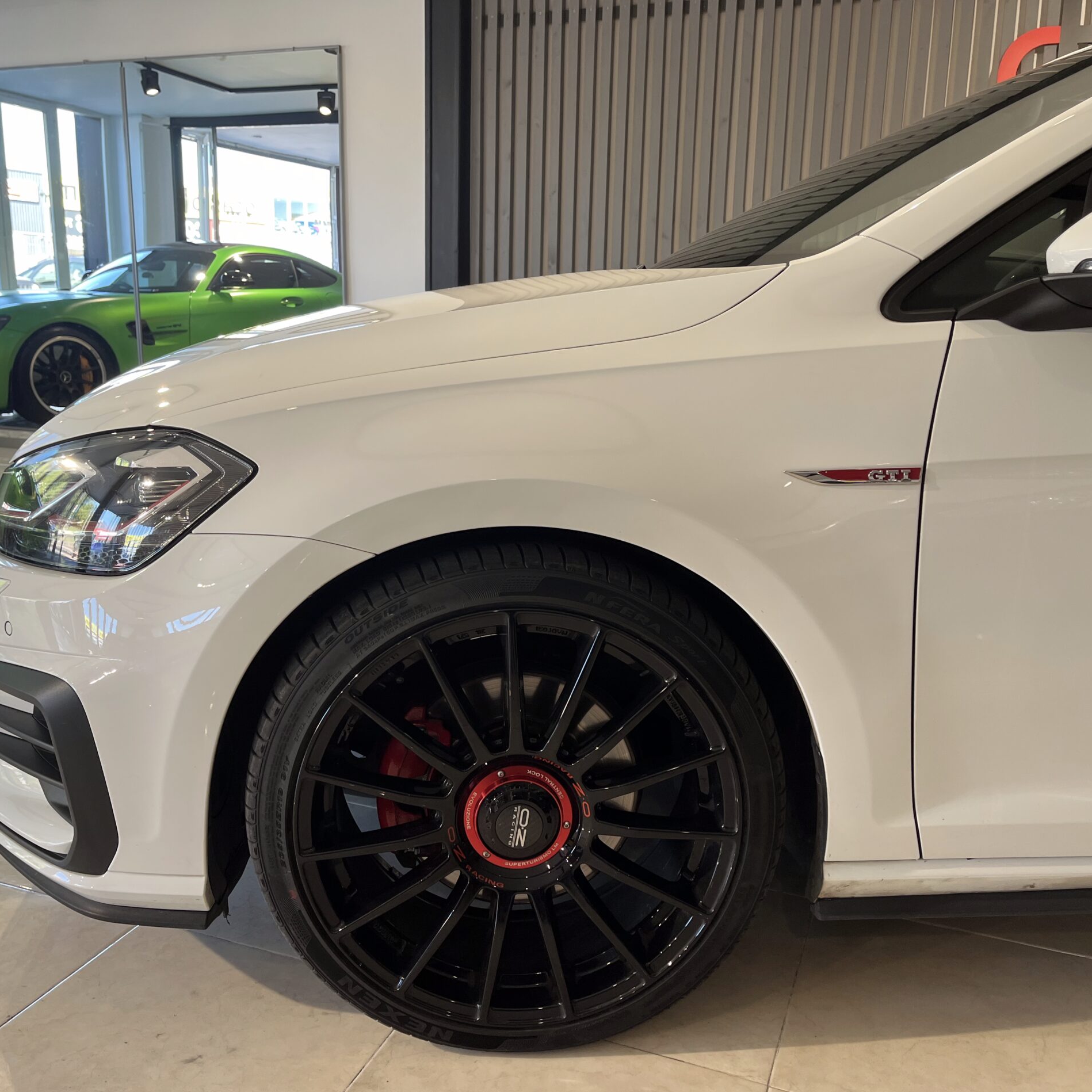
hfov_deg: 52.5
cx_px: 514
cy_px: 543
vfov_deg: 52.5
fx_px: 1106
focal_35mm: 31
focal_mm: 5.1
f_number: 1.6
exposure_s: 1/100
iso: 50
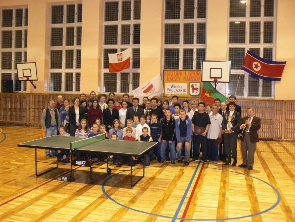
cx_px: 148
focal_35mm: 36
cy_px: 111
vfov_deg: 39.7
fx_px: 307
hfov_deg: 51.4
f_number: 2.8
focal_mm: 6
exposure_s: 1/30
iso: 400
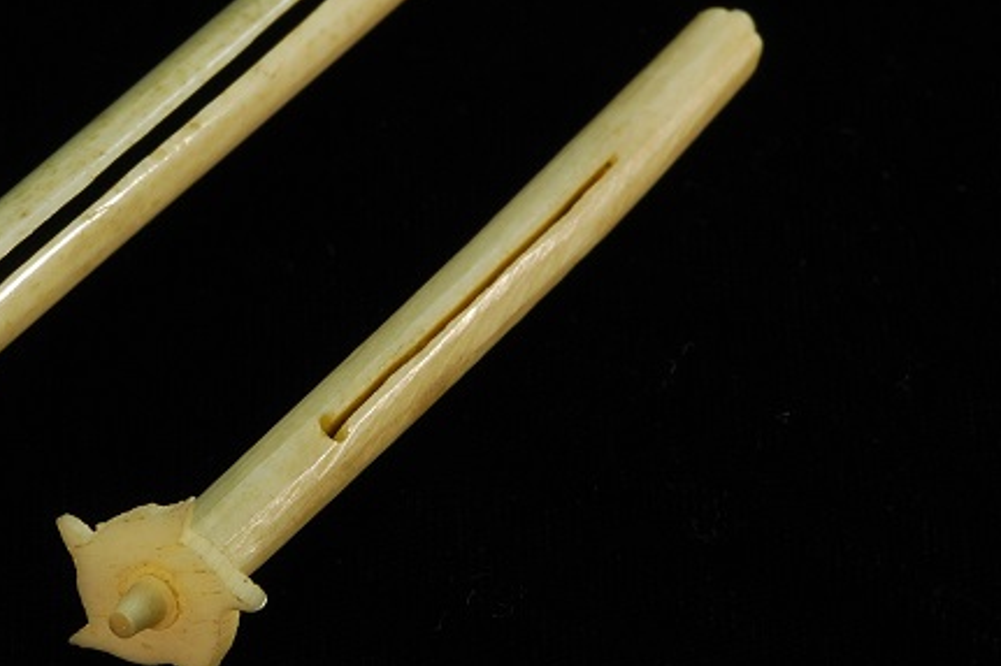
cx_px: 44
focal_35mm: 351
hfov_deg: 5.9
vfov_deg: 3.9
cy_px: 176
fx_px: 9759
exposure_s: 1
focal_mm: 105
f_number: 18
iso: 100
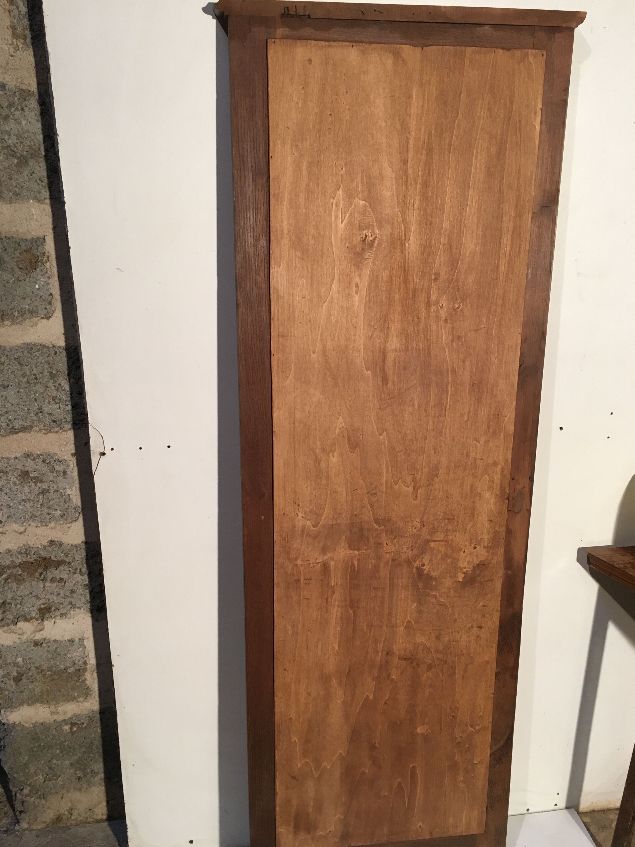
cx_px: 315
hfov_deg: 46.8
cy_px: 437
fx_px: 734
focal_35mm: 30
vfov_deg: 60.0
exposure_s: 1/33
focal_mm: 4.15
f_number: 2.2
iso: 100
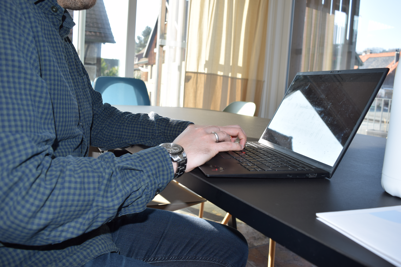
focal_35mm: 30
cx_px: 200
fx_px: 334
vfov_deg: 43.6
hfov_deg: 61.9
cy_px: 134
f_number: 5.6
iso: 180
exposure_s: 1/125
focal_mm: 20
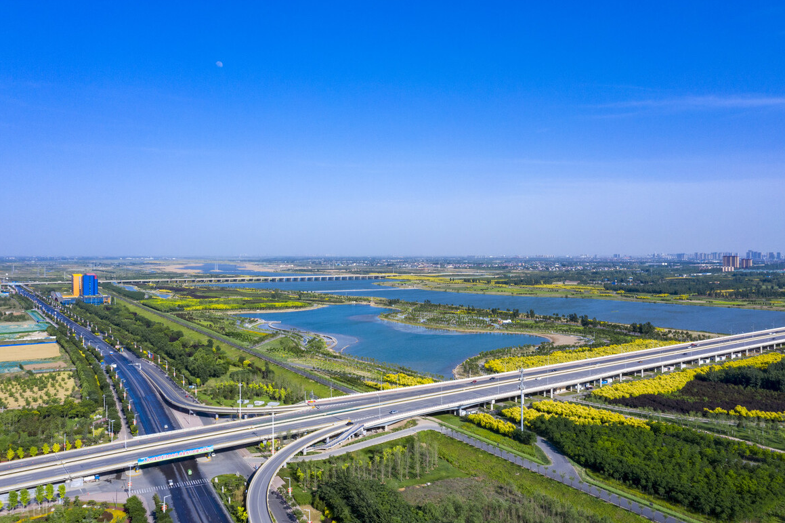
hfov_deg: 63.7
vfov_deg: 44.9
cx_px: 399
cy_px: 253
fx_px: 632
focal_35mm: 29
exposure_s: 1/240
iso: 100
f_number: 8
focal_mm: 10.26
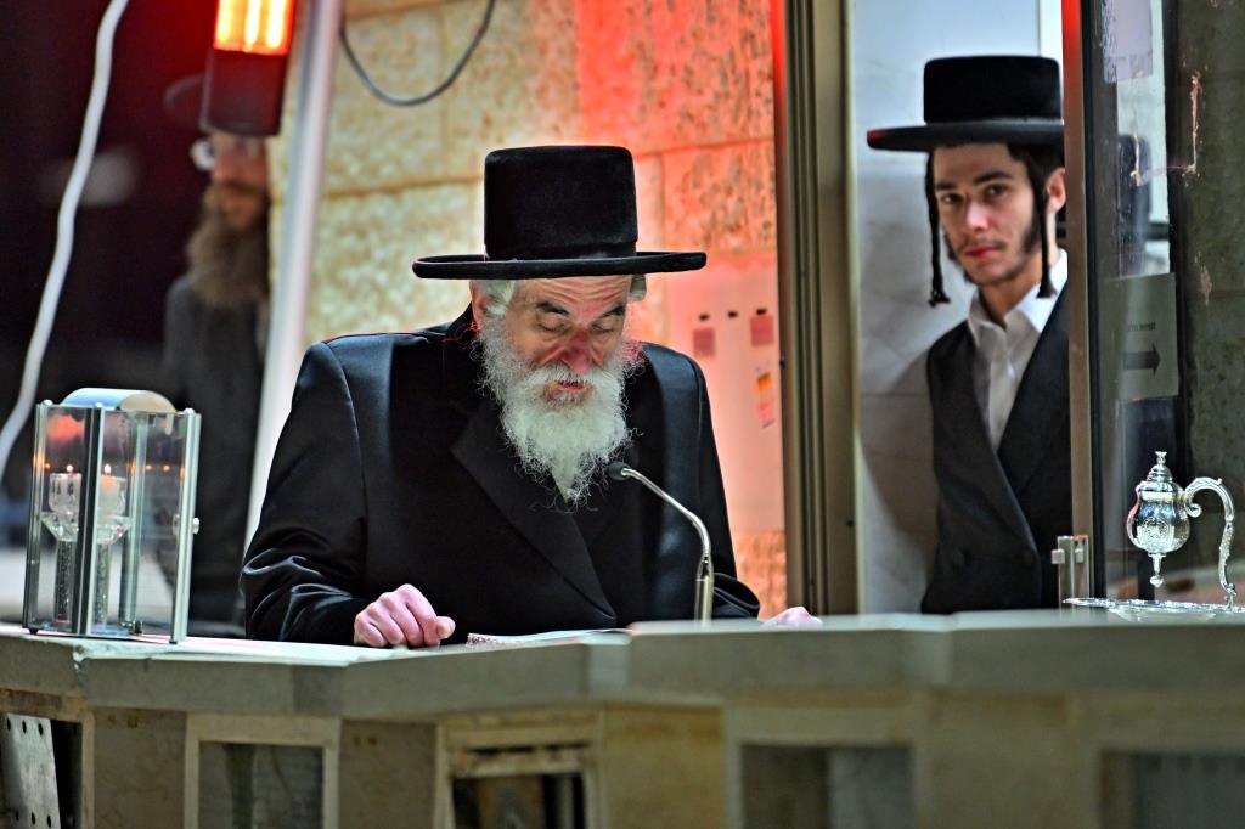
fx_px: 10371
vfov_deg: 4.6
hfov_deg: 6.9
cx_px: 622
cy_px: 414
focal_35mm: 300
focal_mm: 200
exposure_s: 1/250
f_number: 2.8
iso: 1000
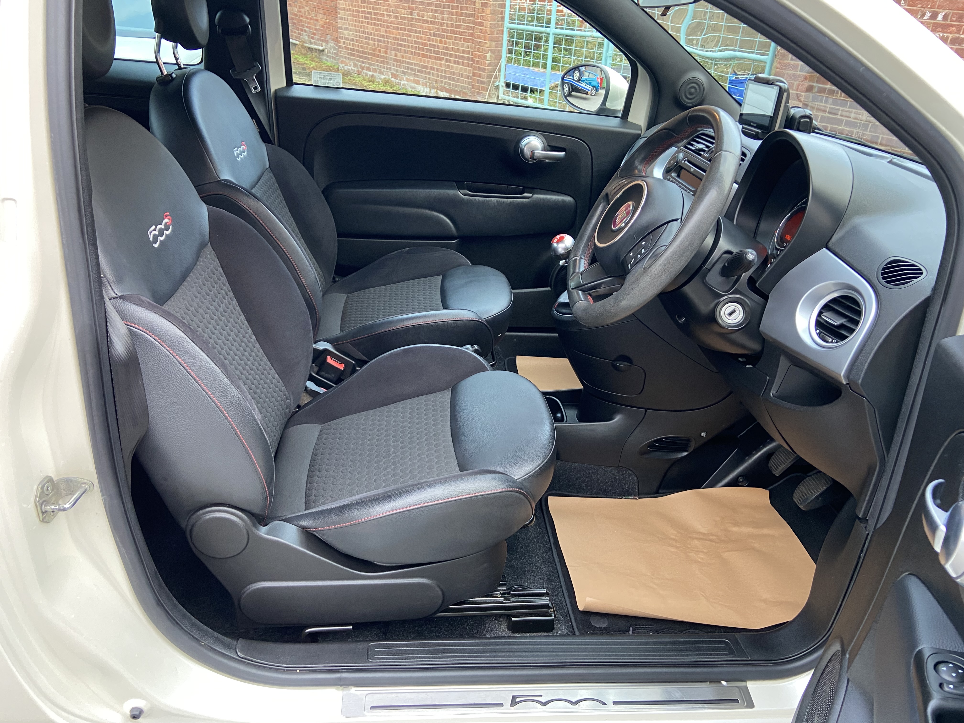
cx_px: 482
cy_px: 362
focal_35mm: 26
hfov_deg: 67.3
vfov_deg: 53.1
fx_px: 724
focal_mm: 4.25
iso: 200
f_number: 1.8
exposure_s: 1/60
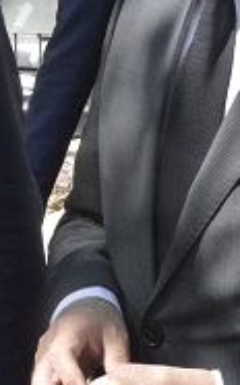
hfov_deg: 7.1
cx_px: -139
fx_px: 1887
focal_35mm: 180
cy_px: -50
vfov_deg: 11.5
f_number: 16
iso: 6400
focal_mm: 40
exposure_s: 1/1000
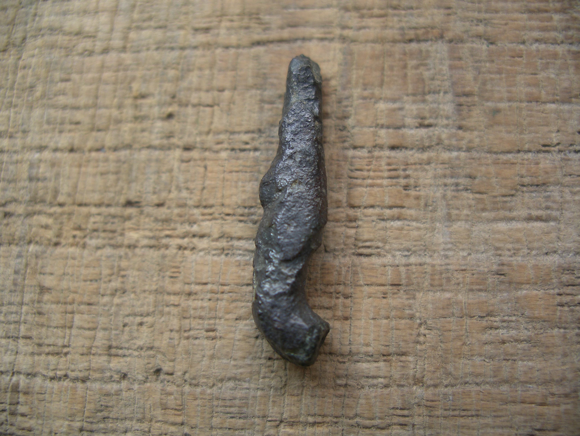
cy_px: 218
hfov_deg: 50.1
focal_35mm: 37
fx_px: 620
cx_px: 290
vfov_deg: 38.7
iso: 80
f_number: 2.8
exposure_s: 1/50
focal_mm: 7.8
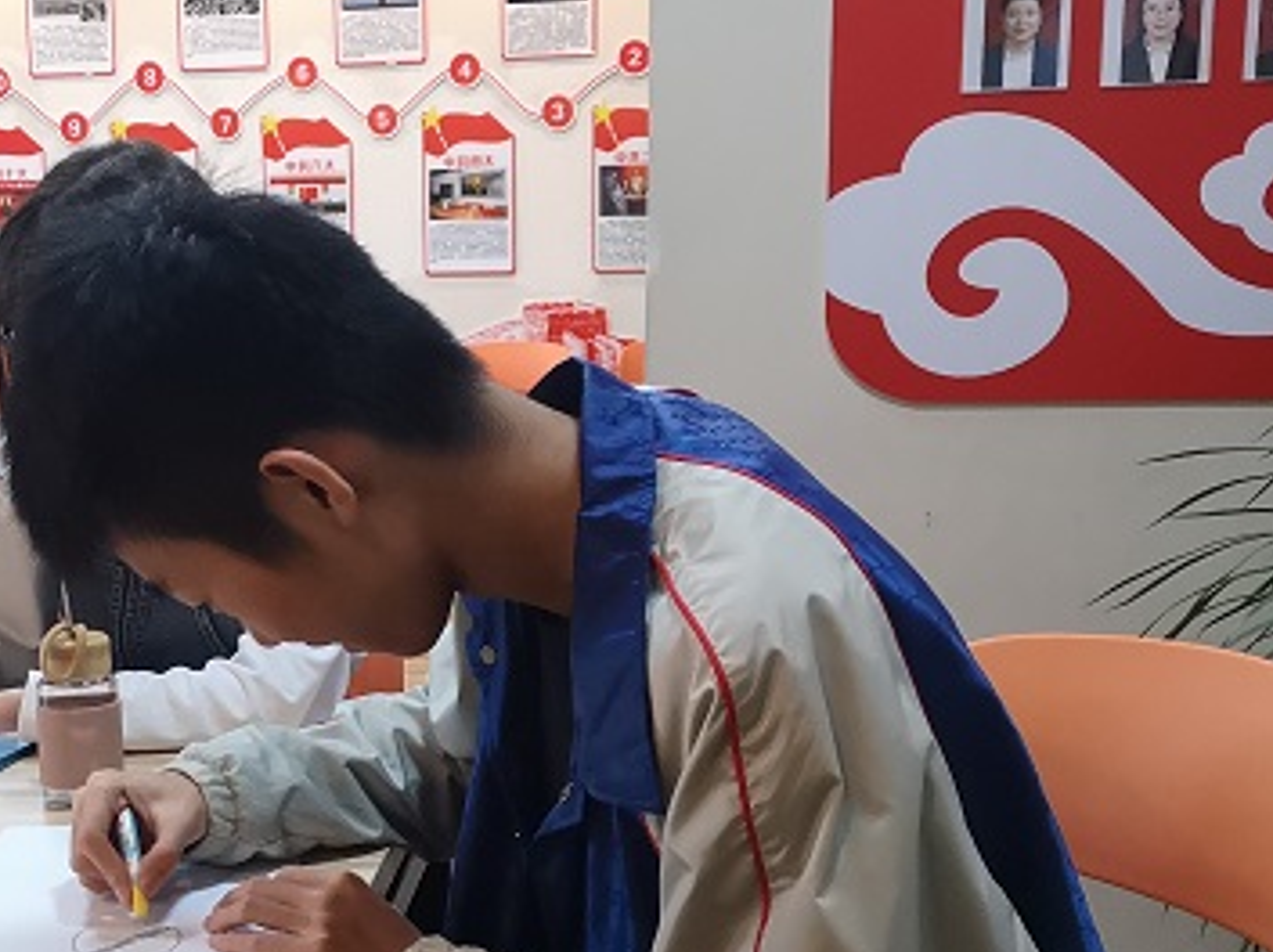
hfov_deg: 38.3
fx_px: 1800
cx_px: 371
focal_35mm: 49
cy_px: 570
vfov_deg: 29.6
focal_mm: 3.95
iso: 640
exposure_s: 1/100
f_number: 1.8
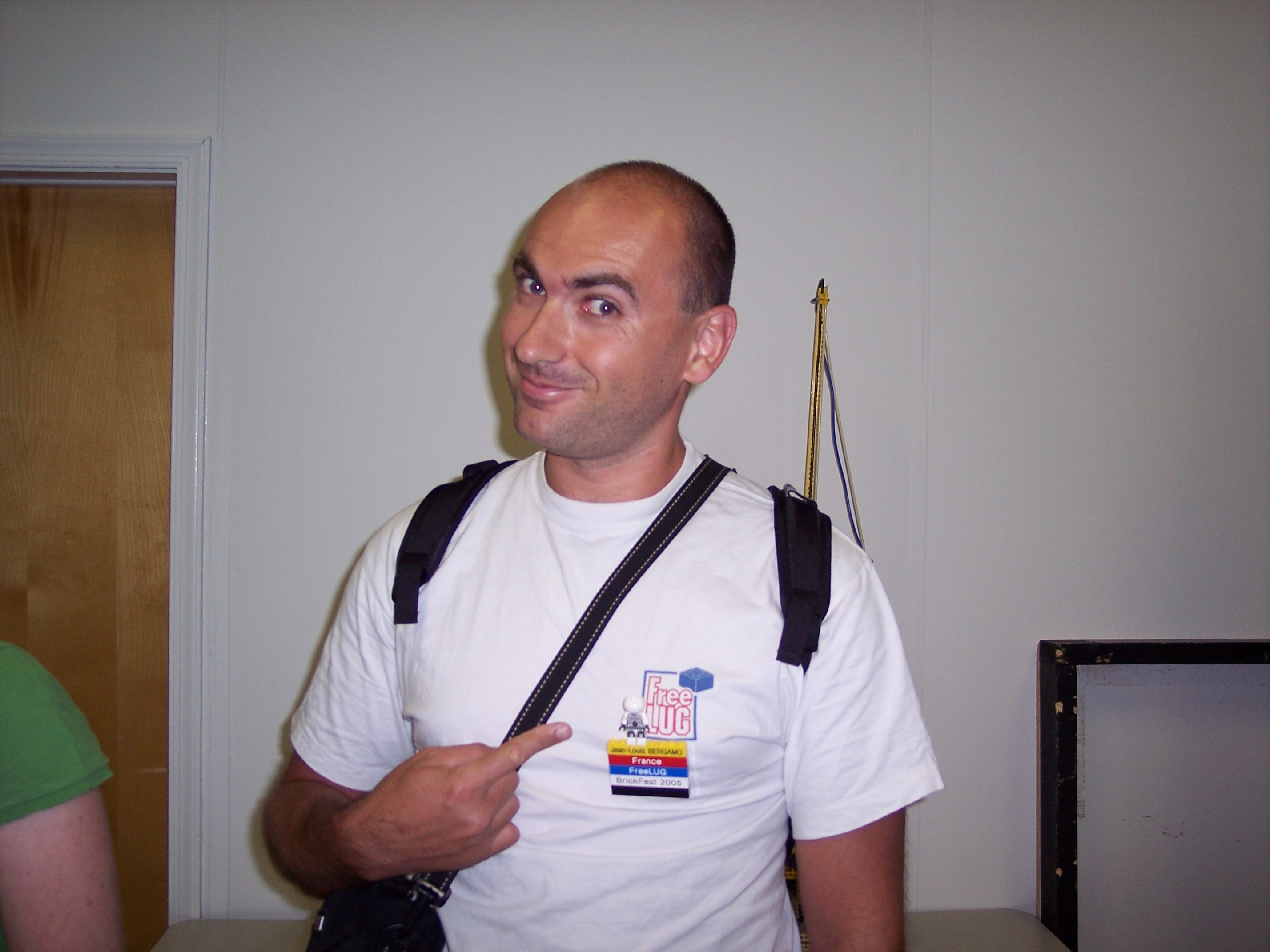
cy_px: 476
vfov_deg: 36.8
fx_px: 1431
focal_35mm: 39
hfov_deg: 47.9
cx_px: 635
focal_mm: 8
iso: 100
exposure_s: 1/60
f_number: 2.8
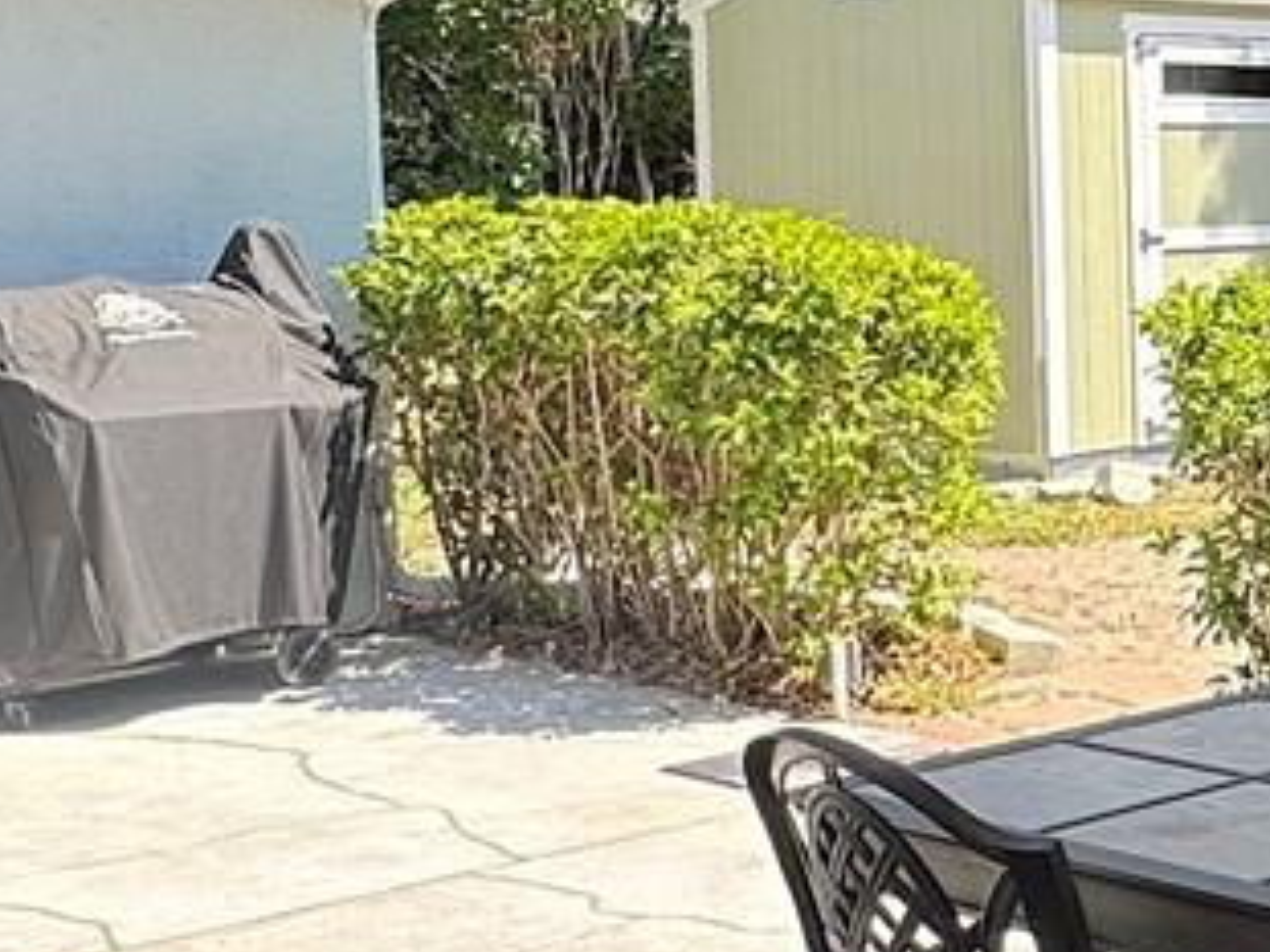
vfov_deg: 20.4
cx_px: 1564
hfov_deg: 24.3
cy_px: 319
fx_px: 2641
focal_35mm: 72
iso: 40
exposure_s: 1/251
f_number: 2.2
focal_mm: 2.22
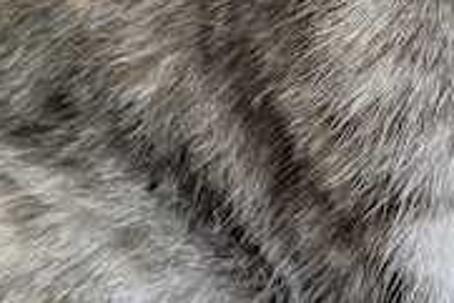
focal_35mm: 138
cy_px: 5
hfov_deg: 14.8
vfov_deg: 9.9
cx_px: 361
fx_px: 1742
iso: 125
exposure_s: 1/100
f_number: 1.78
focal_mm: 6.76
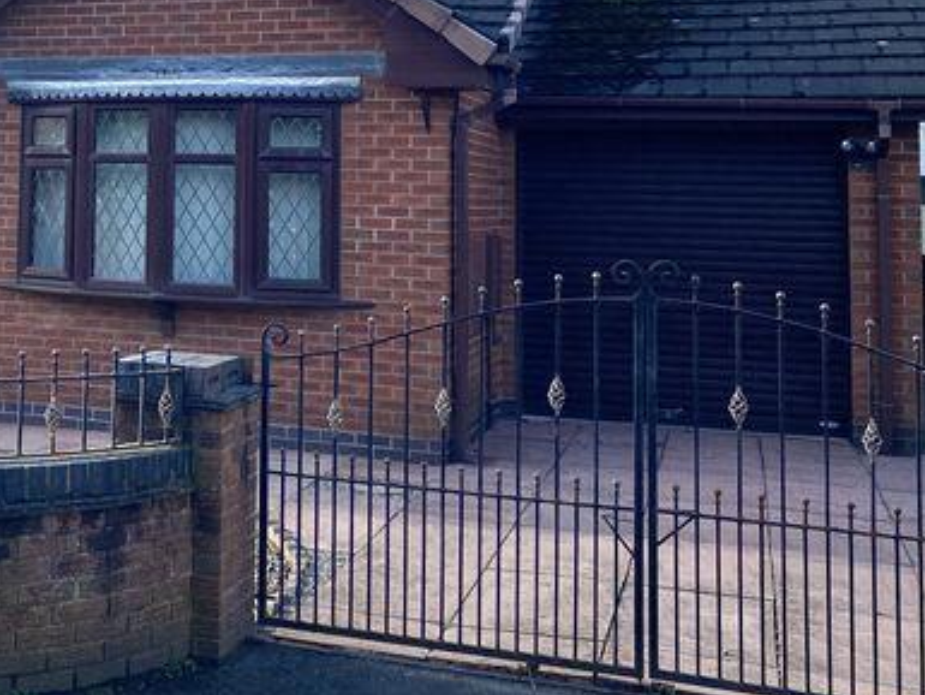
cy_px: 94
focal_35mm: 54
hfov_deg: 33.7
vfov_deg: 26.3
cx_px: 103
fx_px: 1443
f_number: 1.8
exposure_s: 1/1838
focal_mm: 4.25
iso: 32
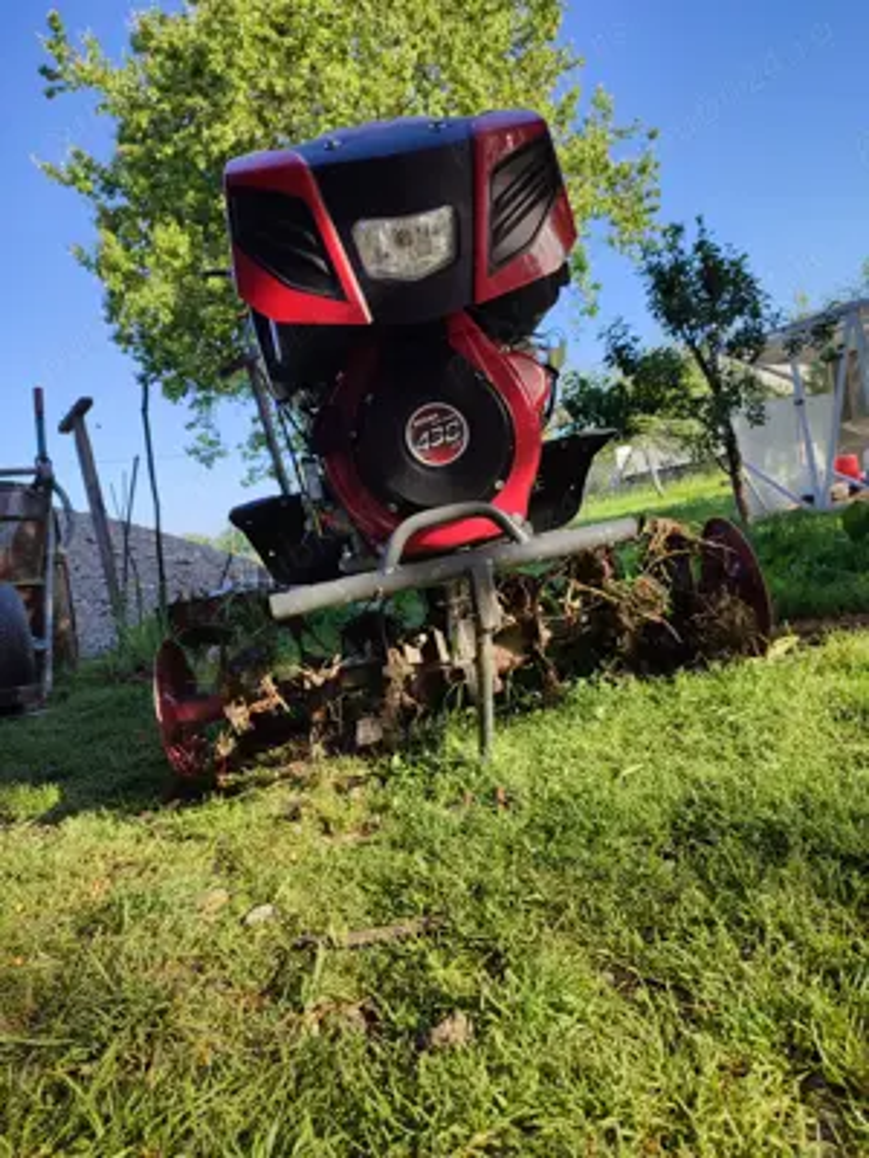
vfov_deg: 71.6
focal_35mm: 24
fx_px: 803
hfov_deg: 56.8
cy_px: 579
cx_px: 434
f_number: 1.89
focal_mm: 5.89
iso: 50
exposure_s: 1/437
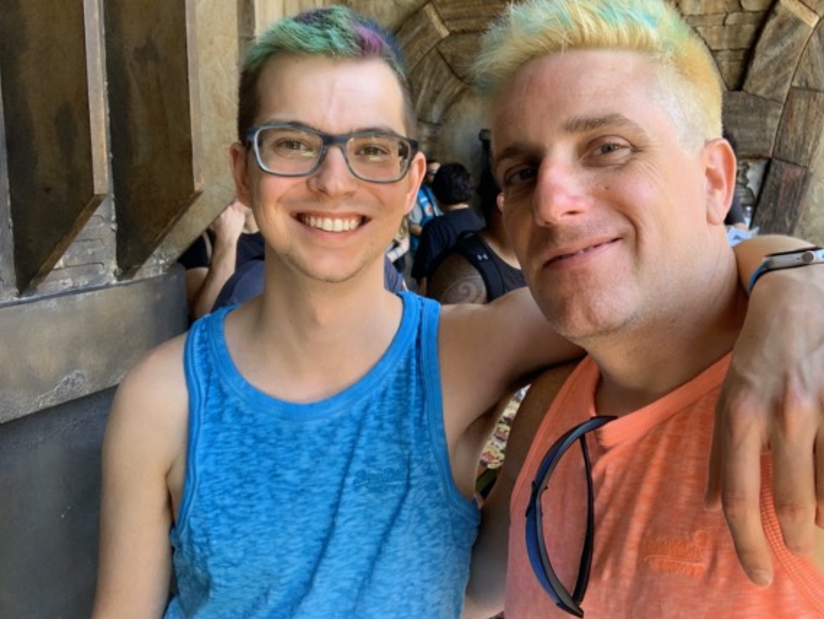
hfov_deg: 51.2
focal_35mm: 36
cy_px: 302
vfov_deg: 39.7
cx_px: 459
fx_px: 857
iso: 64
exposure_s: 1/94
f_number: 2.2
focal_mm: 2.87
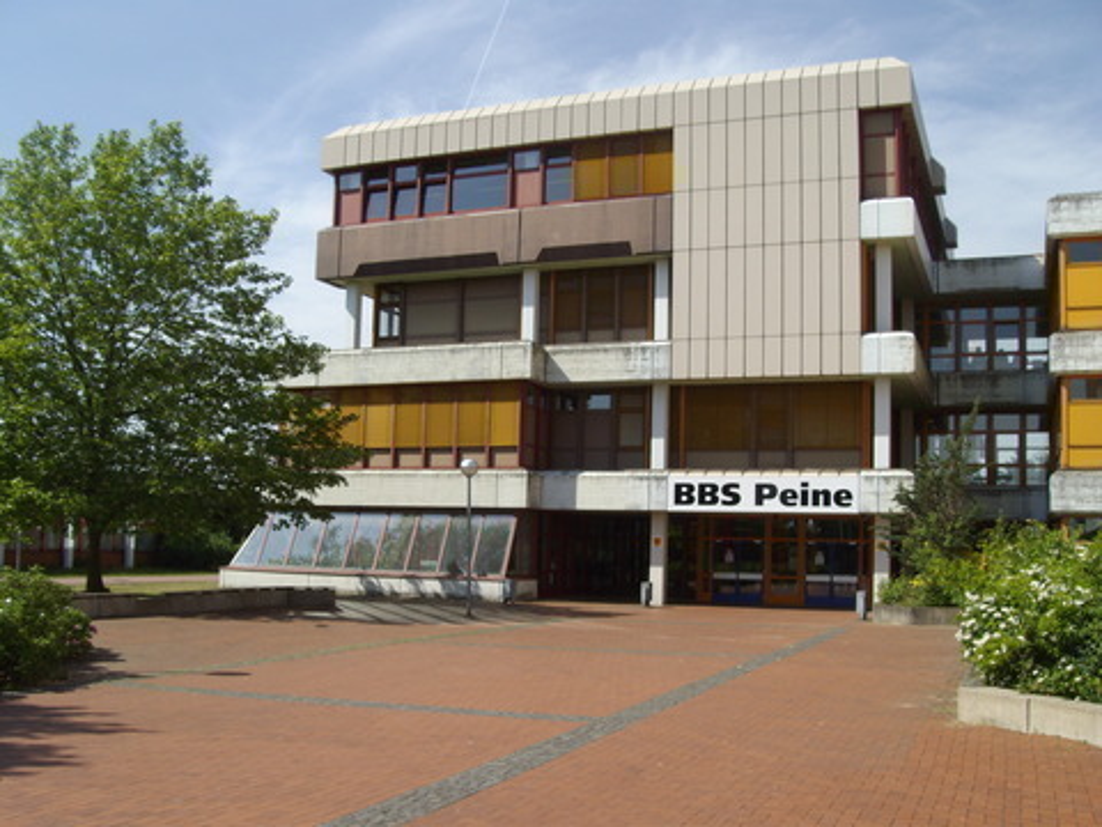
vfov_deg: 39.7
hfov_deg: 51.4
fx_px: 1146
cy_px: 414
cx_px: 551
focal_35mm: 36
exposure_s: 1/500
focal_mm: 6
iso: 80
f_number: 4.8
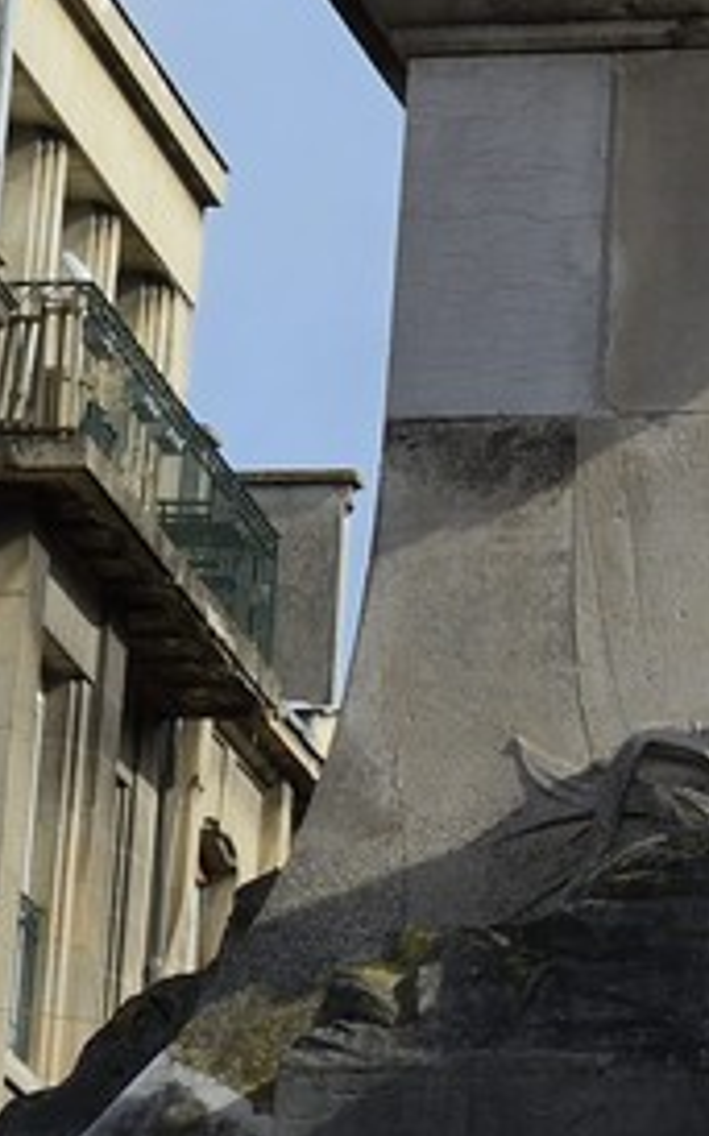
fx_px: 6994
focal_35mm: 226
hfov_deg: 5.8
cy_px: -1435
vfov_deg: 8.6
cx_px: 875
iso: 200
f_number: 13
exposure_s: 1/250
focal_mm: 38
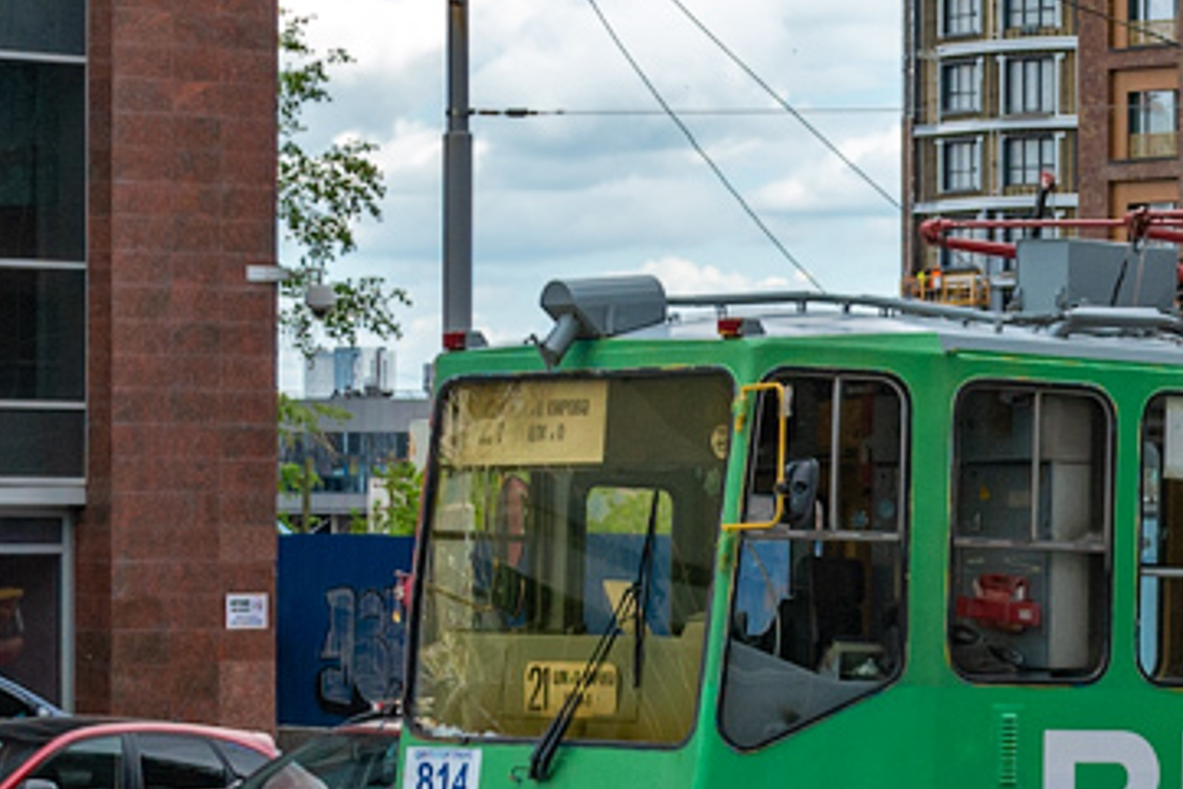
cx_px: 1350
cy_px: 378
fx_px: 5154
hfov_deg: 12.8
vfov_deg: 8.8
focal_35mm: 157
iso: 200
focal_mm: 29
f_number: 6.3
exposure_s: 1/320
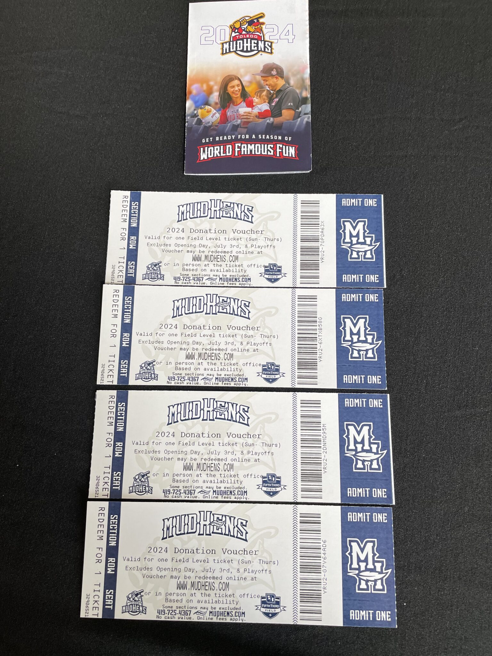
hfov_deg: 53.1
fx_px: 493
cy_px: 328
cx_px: 246
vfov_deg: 67.3
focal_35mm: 26
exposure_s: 1/121
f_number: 1.6
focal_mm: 4.2
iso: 100
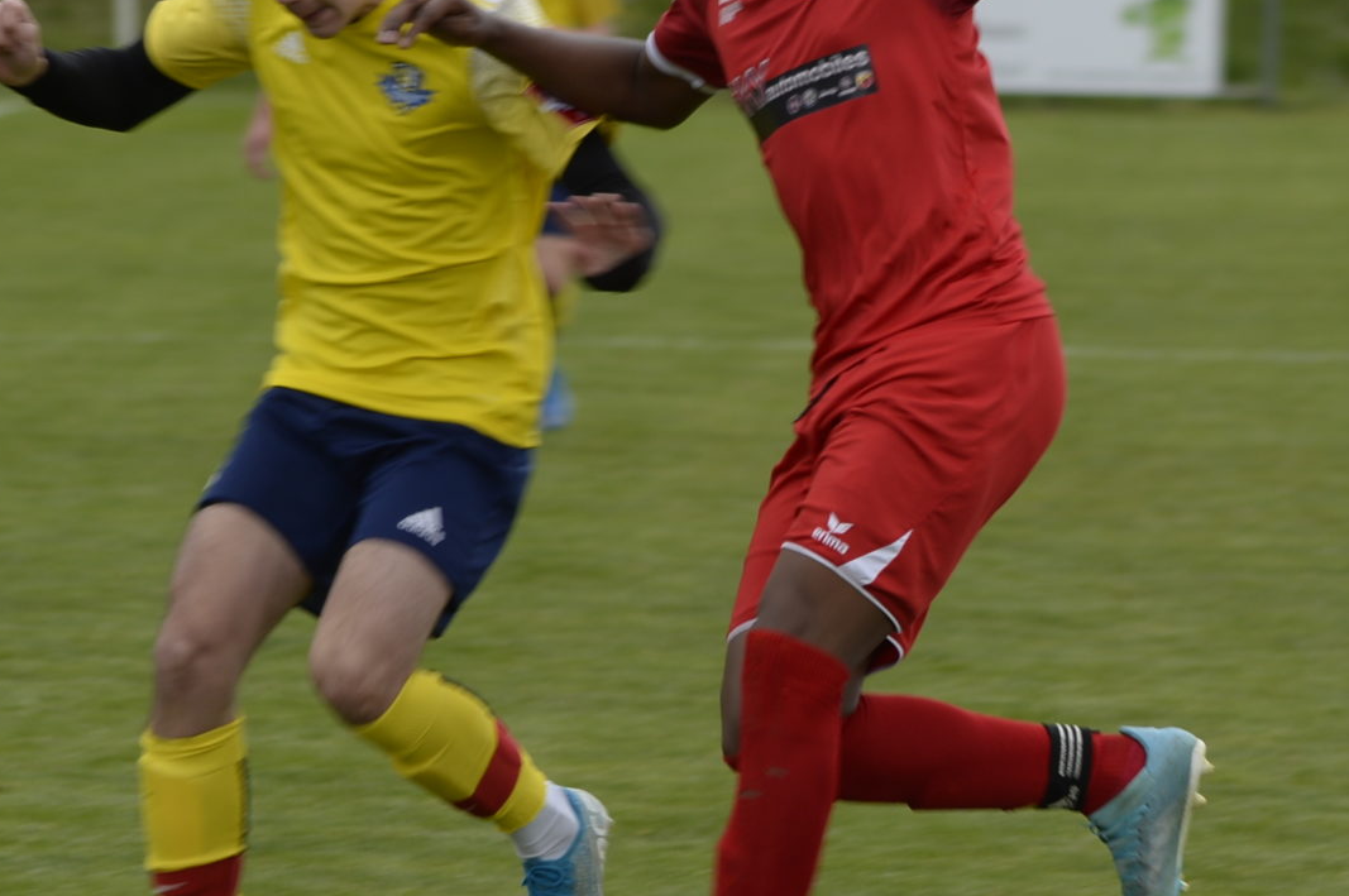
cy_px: 596
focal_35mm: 480
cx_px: 1053
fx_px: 17967
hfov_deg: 4.3
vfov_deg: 2.9
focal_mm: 200
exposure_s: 1/200
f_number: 7.1
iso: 200
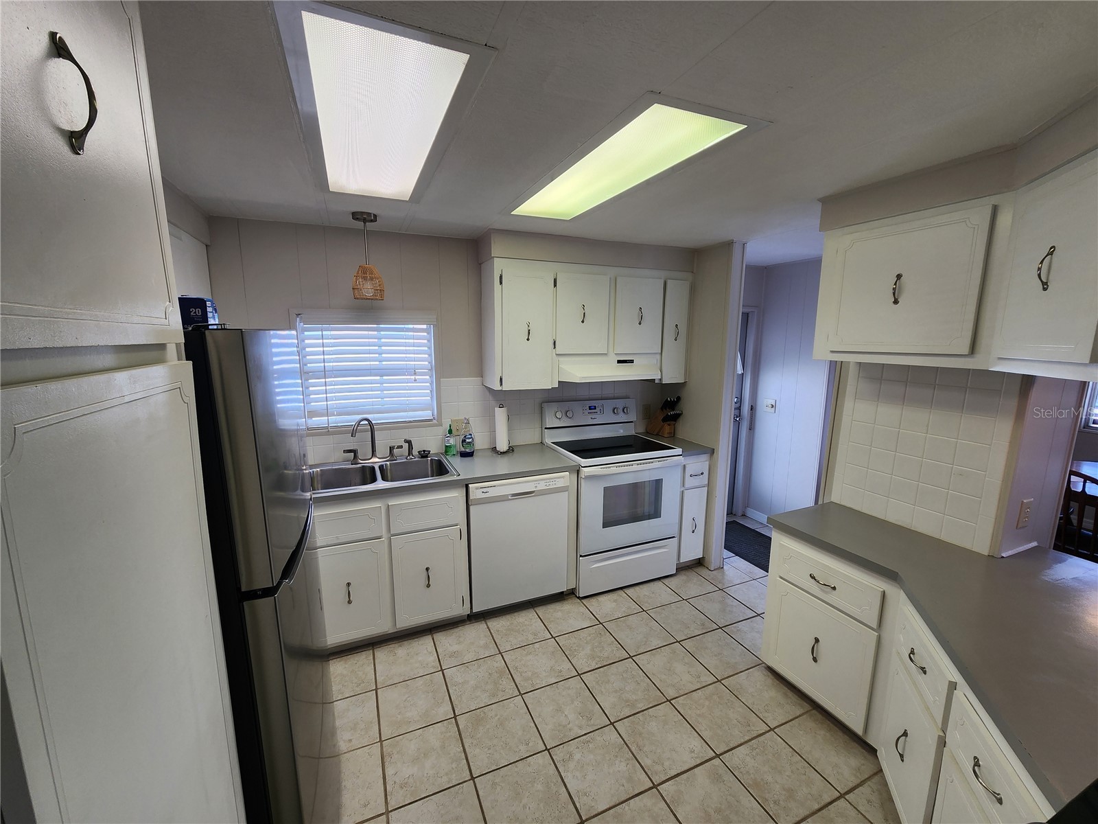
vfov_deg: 89.9
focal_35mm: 13
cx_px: 549
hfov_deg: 106.2
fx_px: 412
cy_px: 412
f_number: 2.2
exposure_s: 1/60
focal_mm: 2.2
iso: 64
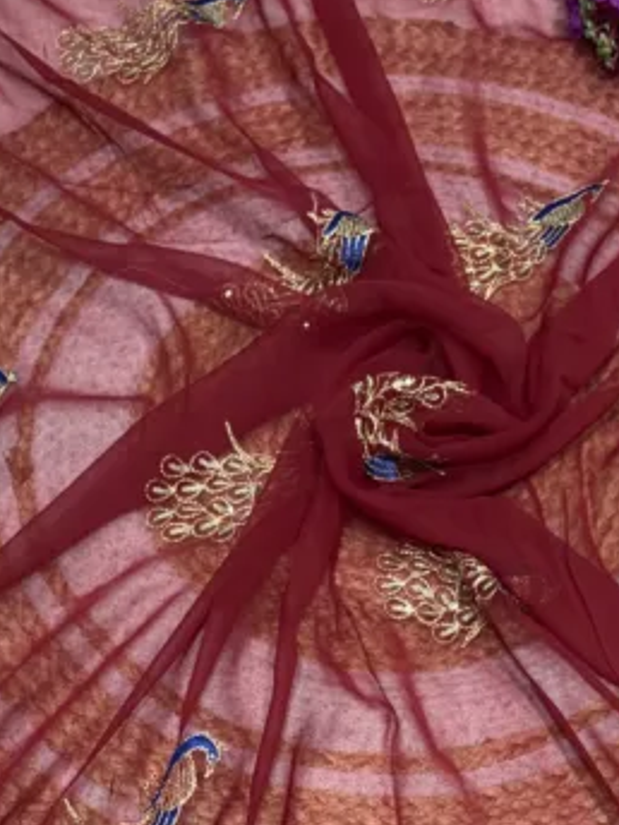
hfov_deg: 21.6
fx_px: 1621
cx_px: 314
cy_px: 927
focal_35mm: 68
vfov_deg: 26.2
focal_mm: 5.96
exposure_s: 1/100
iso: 32
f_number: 1.6
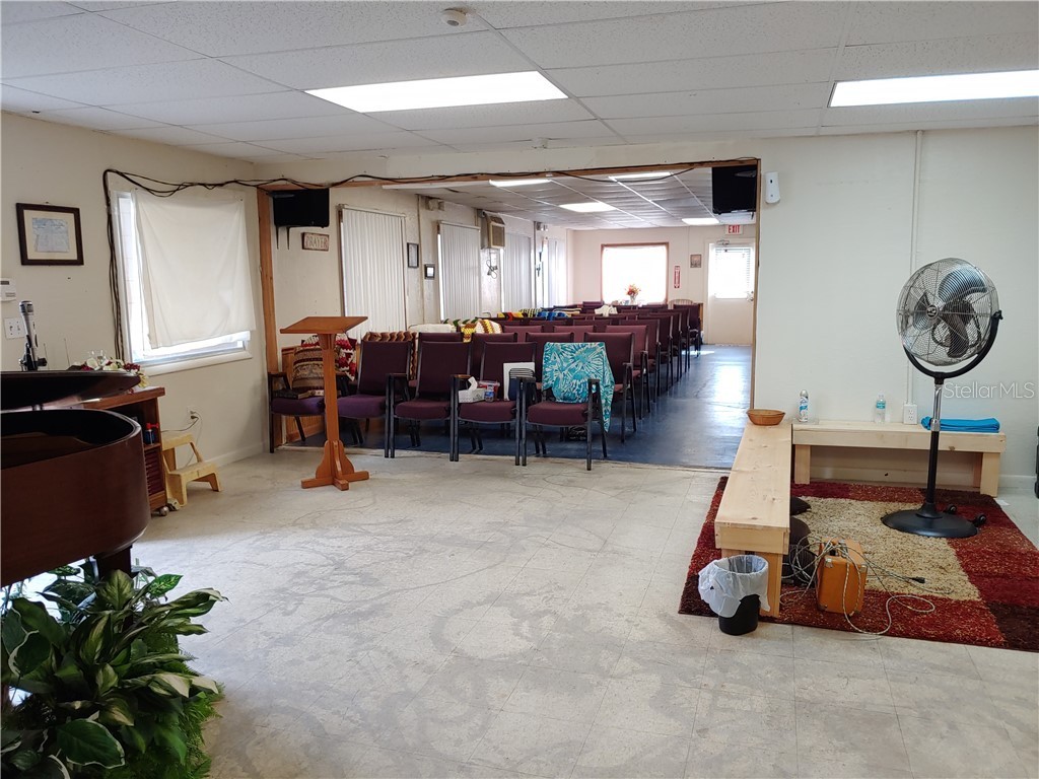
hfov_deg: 69.4
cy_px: 390
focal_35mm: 25
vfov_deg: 54.9
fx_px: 750
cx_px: 520
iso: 50
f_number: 1.5
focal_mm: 4.23
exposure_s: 1/60
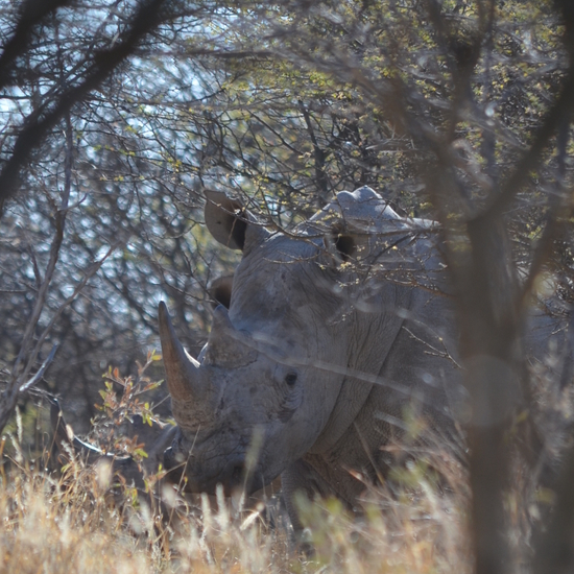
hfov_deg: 2.0
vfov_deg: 2.0
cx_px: 302
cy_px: 416
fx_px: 16678
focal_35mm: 889
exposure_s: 1/500
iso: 220
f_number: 5.6
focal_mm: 300
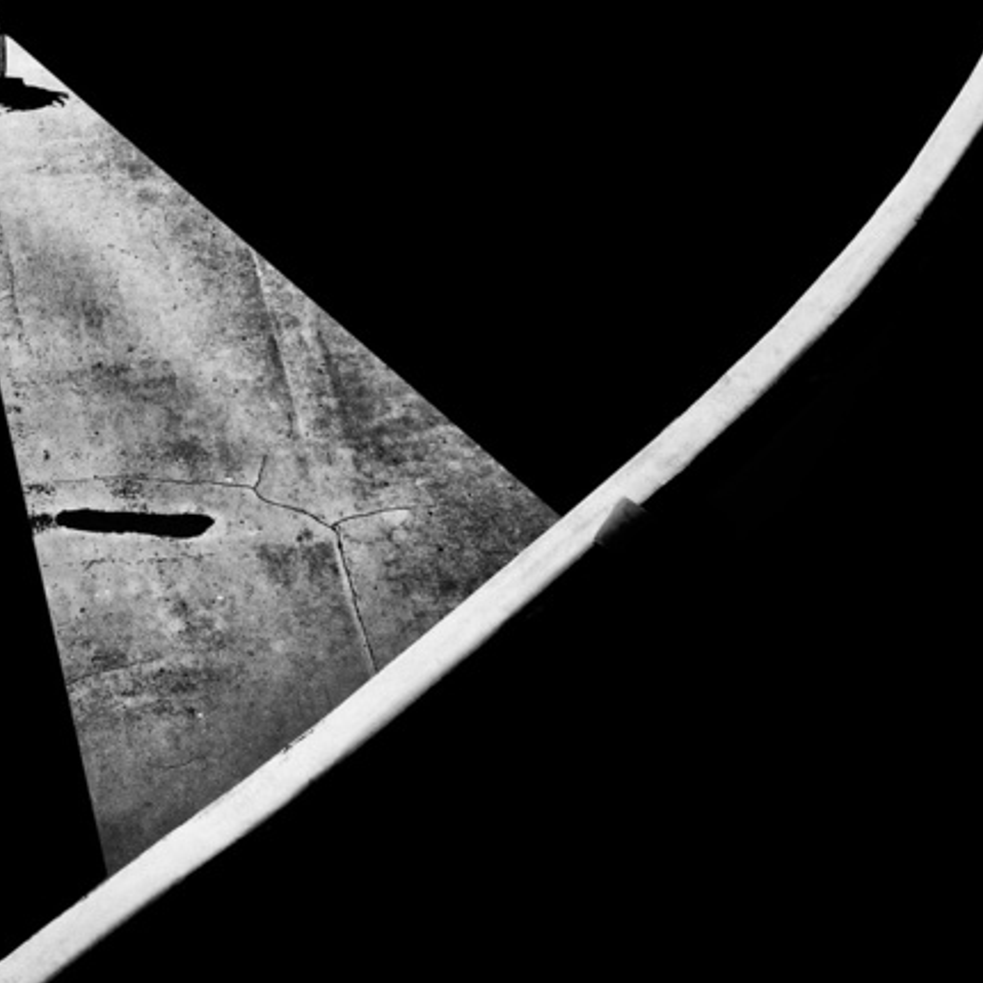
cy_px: 155
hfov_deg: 22.4
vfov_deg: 22.1
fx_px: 2474
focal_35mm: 77
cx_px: 325
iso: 400
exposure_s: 1/500
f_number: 8
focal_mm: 26
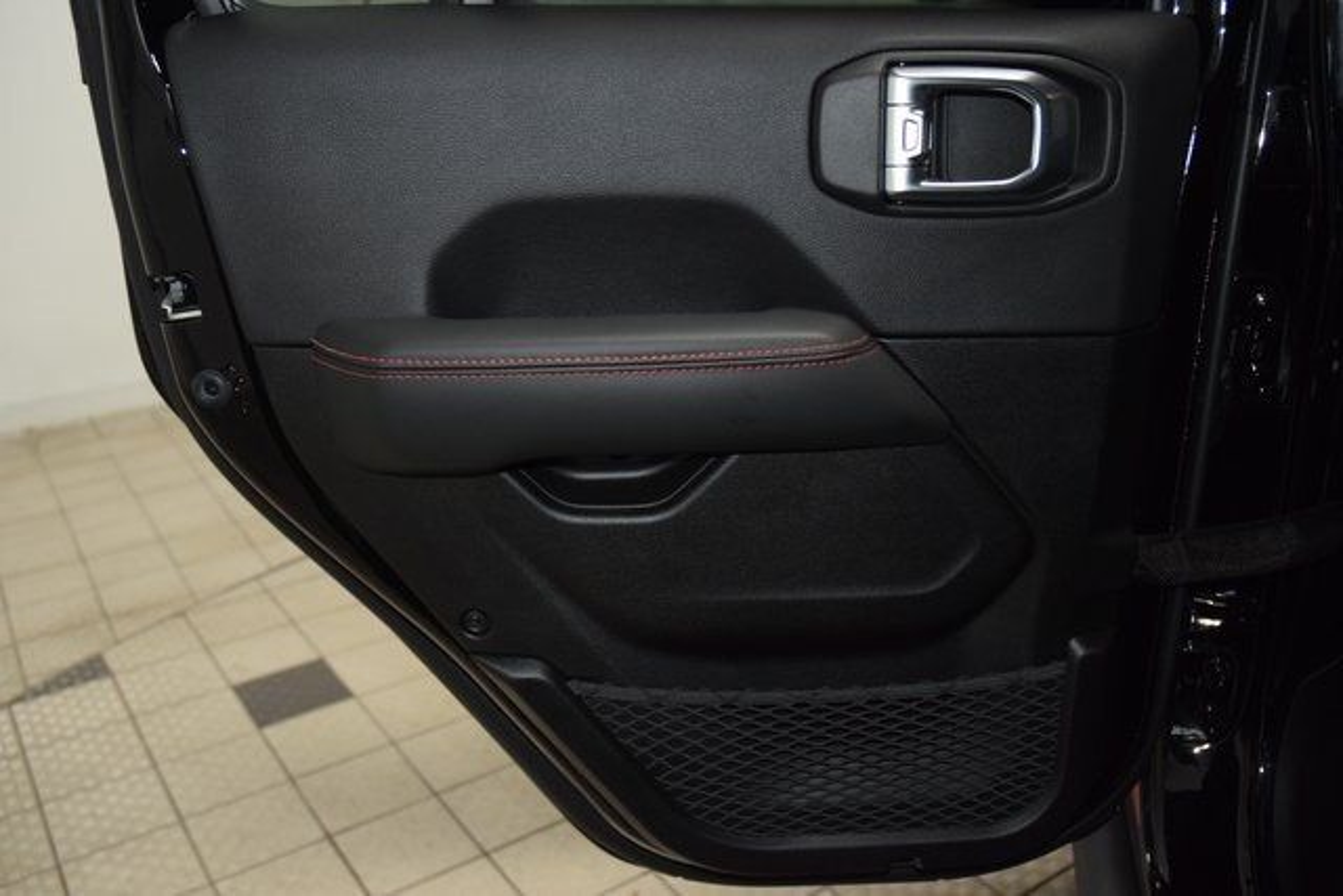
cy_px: 448
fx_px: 1231
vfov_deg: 40.0
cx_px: 672
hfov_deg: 57.2
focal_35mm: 33
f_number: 3.5
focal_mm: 22
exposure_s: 1/125
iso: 1600
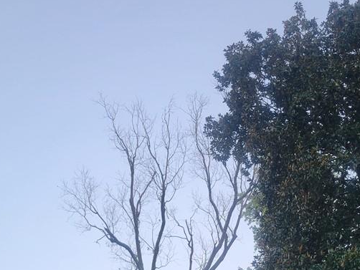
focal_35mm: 53
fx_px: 551
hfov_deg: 36.0
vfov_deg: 26.5
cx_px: 219
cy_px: 250
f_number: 1.8
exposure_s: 1/120
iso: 160
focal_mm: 5.4
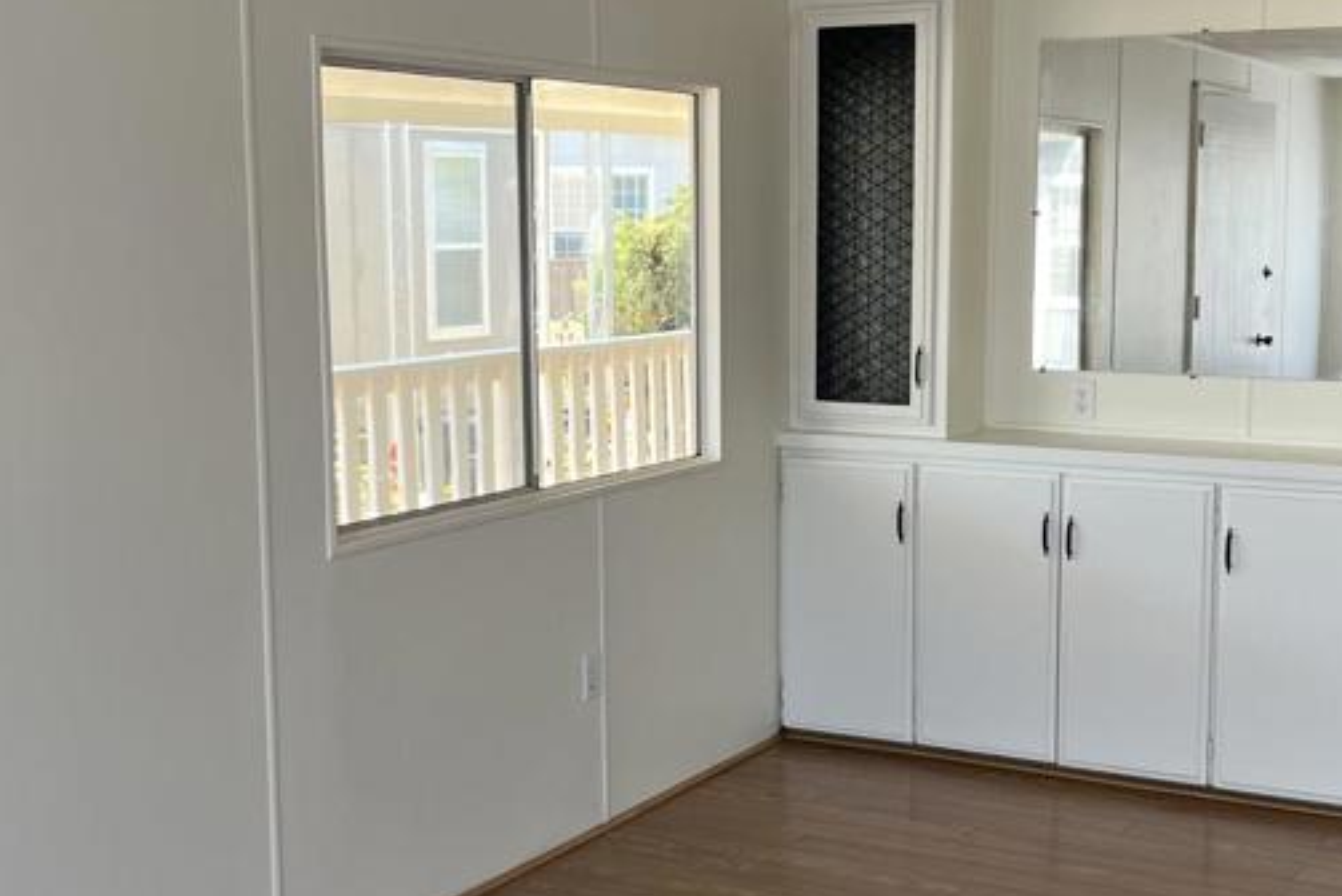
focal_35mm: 55
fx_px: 2051
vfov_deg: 24.6
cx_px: 718
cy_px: 483
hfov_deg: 36.2
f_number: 1.6
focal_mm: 5.1
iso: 40
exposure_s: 1/122
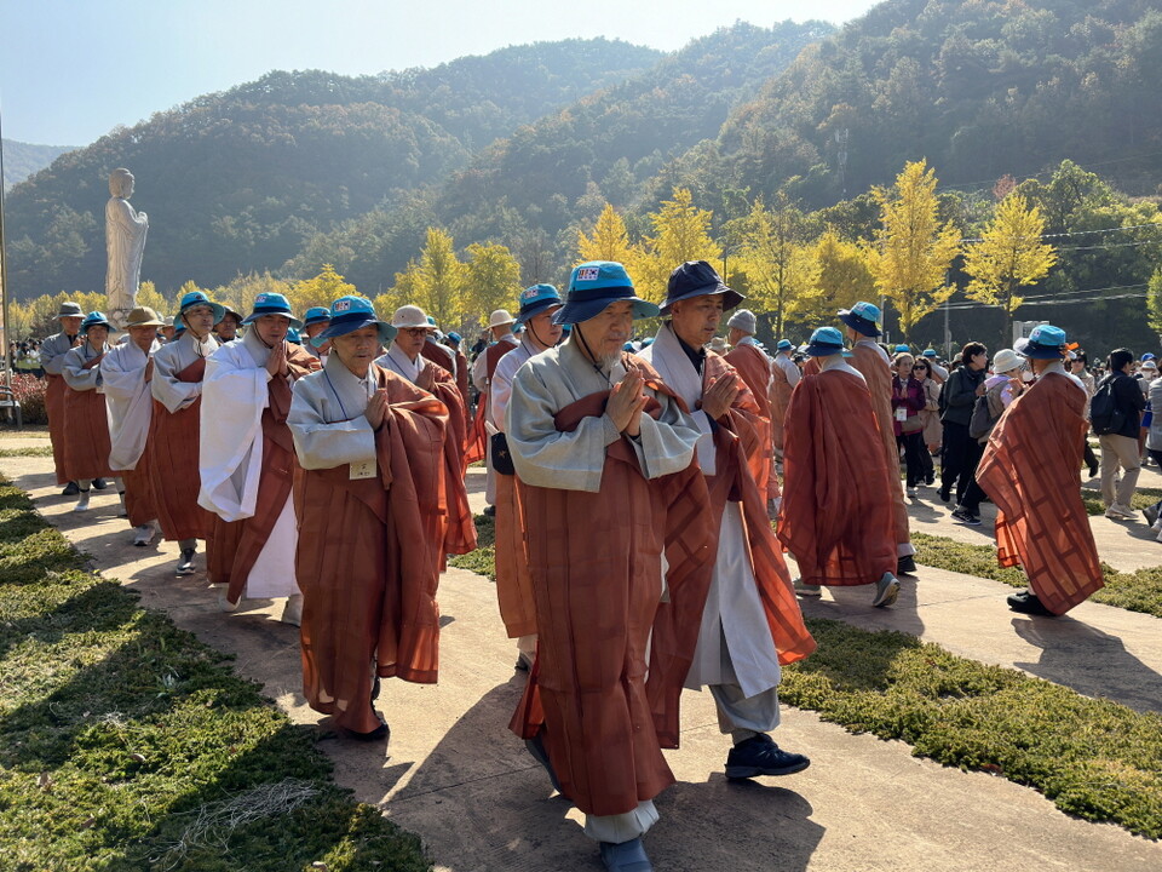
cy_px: 436
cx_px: 581
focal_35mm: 32
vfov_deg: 44.2
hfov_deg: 56.8
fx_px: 1074
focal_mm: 6.86
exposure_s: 1/2882
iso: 100
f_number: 1.78
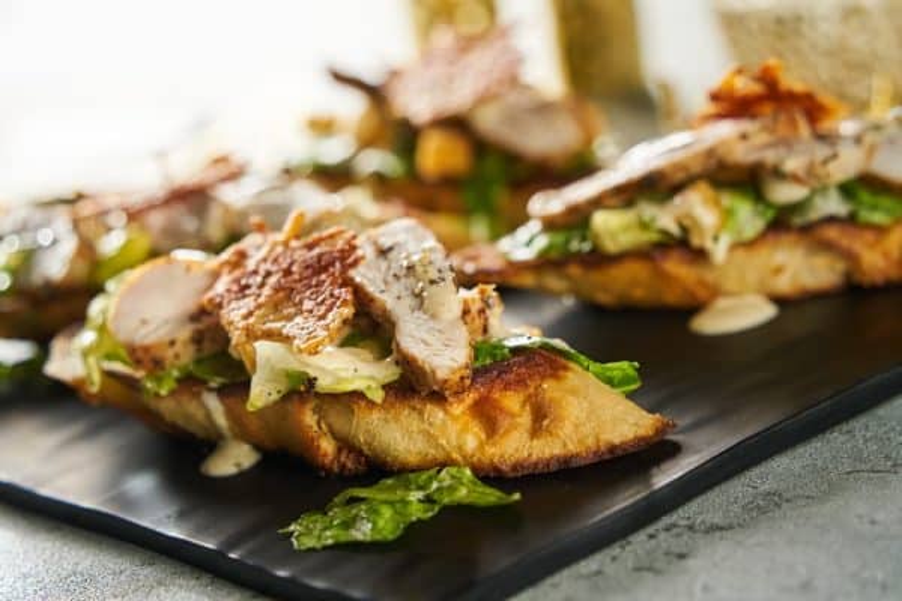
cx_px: 451
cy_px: 300
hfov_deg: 22.9
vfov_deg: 15.4
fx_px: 2230
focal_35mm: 89
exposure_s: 1/160
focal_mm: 89
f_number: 5
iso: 800
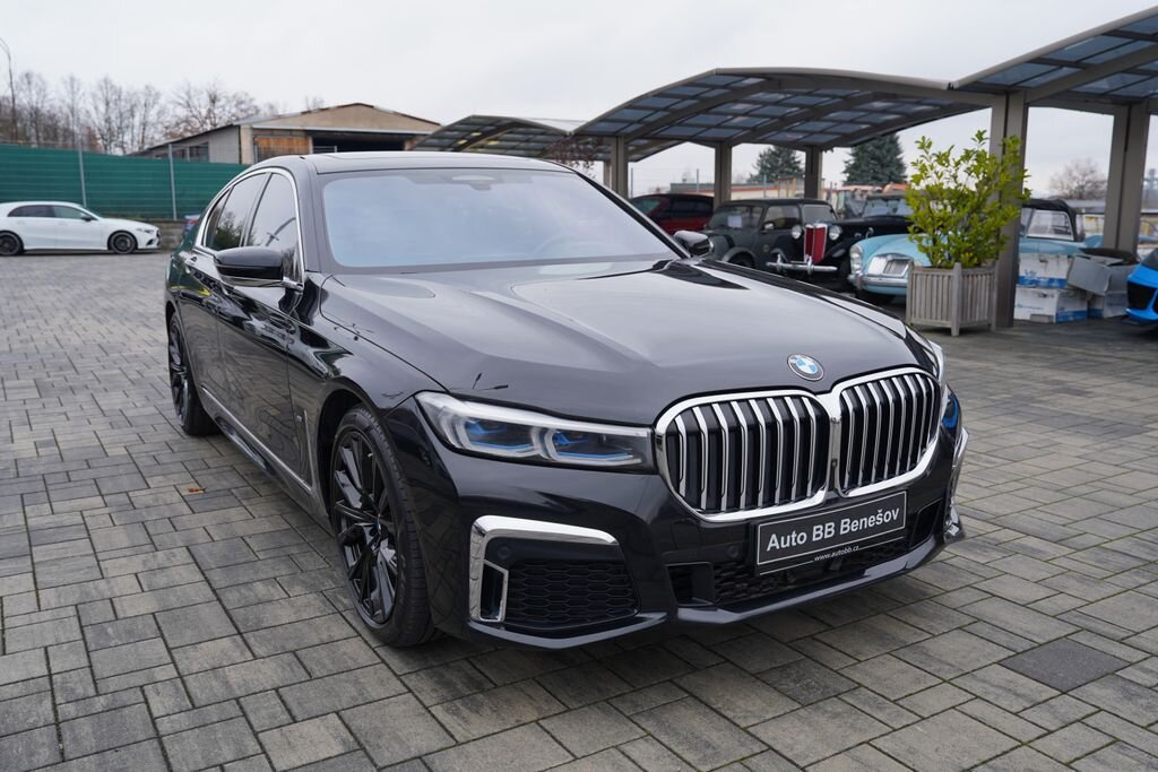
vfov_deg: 42.3
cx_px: 579
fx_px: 997
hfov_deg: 60.3
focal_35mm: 31
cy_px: 386
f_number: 4.5
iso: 100
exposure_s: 1/80
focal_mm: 31
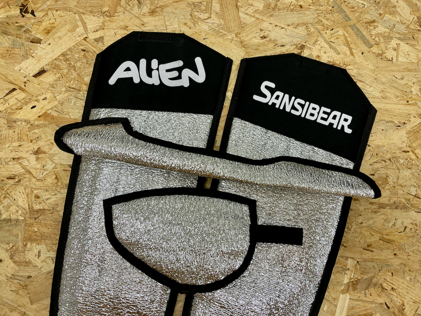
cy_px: 158
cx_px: 210
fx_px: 316
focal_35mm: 26
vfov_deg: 53.1
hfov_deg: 67.3
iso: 80
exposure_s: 1/100
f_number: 1.6
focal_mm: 5.1
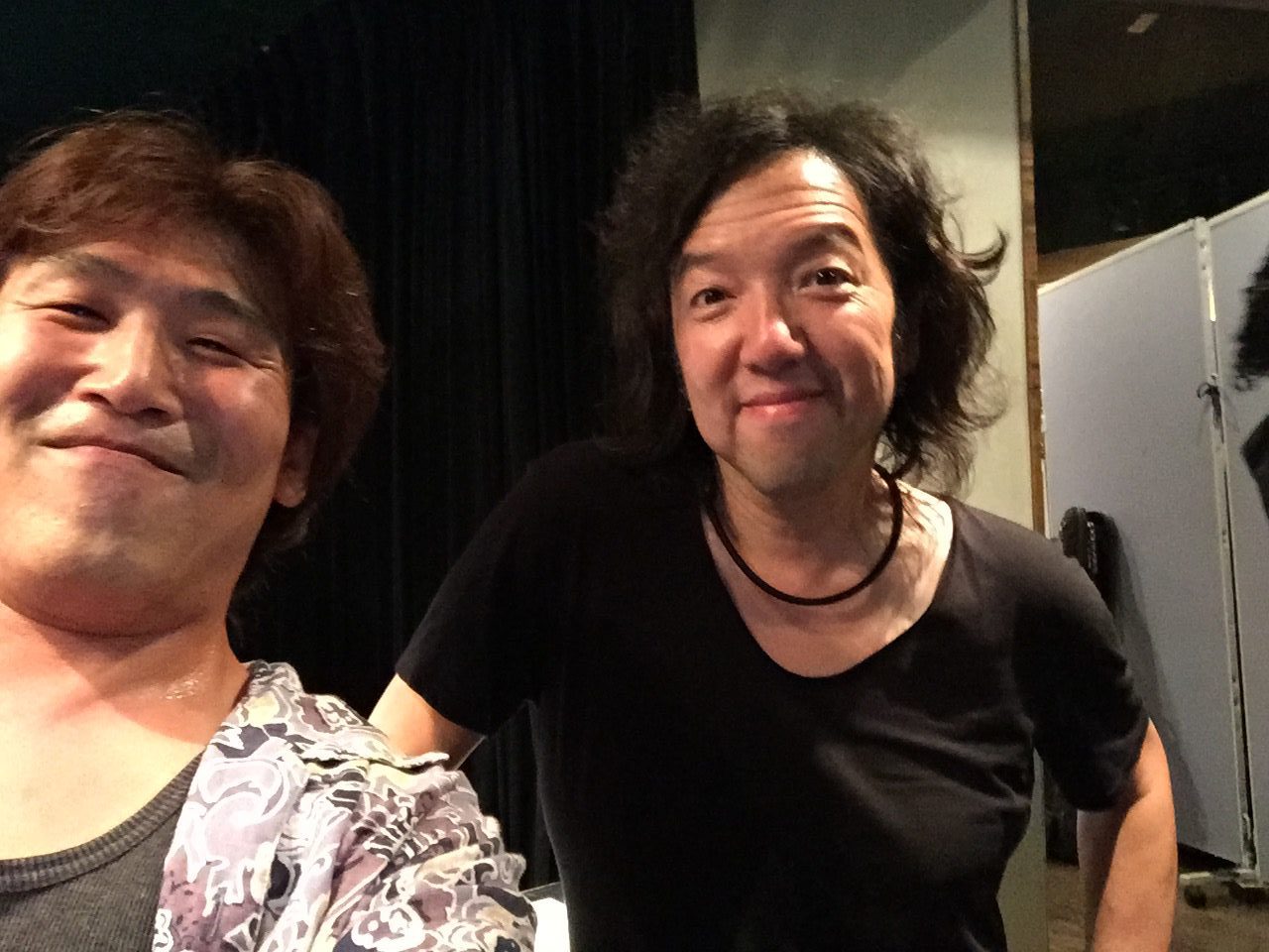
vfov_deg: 45.4
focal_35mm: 31
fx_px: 1136
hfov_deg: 58.4
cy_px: 476
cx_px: 634
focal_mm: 2.65
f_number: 2.2
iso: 640
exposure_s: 1/15
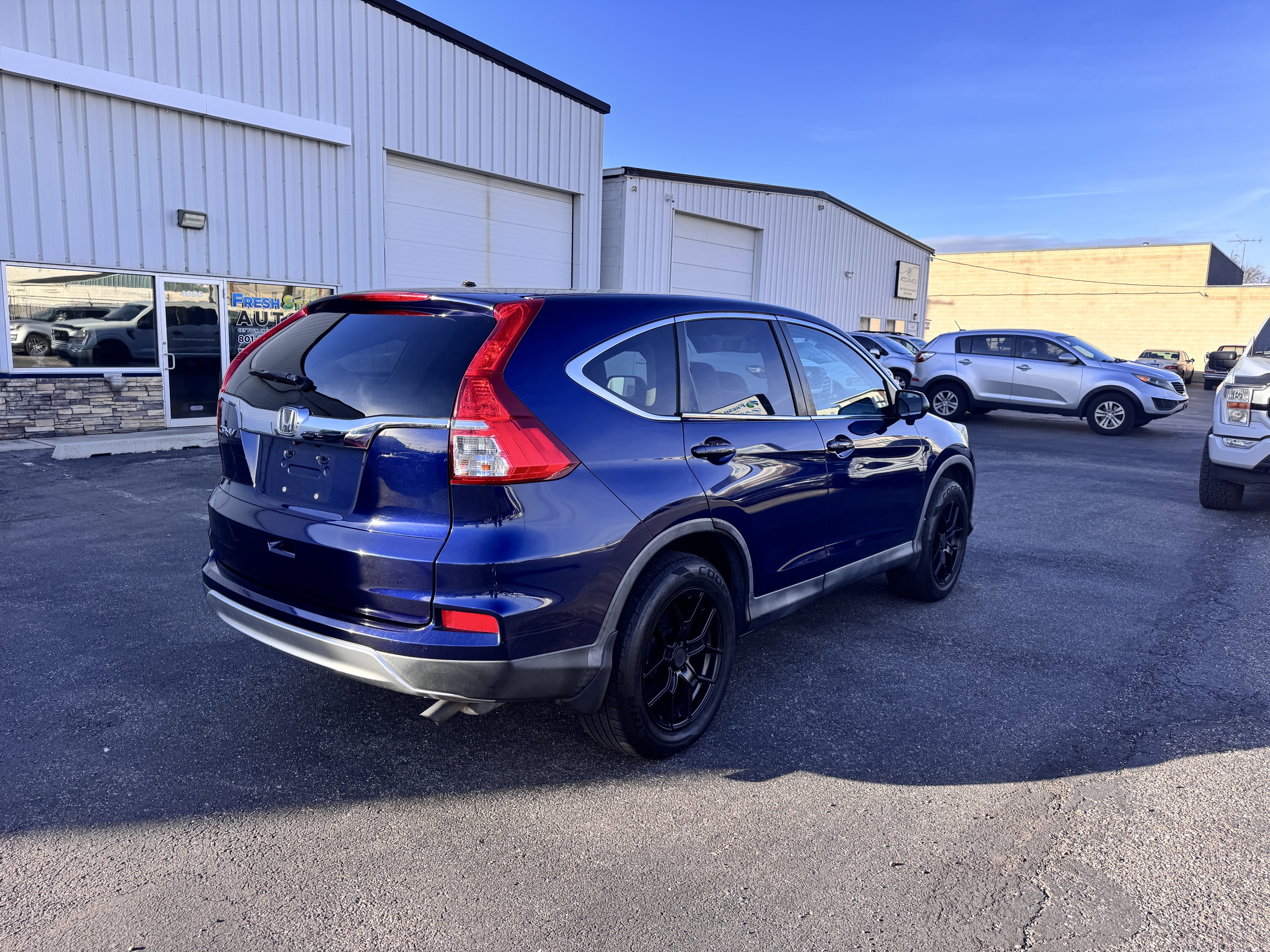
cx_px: 635
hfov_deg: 71.6
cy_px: 476
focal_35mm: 24
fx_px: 881
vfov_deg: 56.8
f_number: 1.78
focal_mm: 6.76
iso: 80
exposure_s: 1/1193
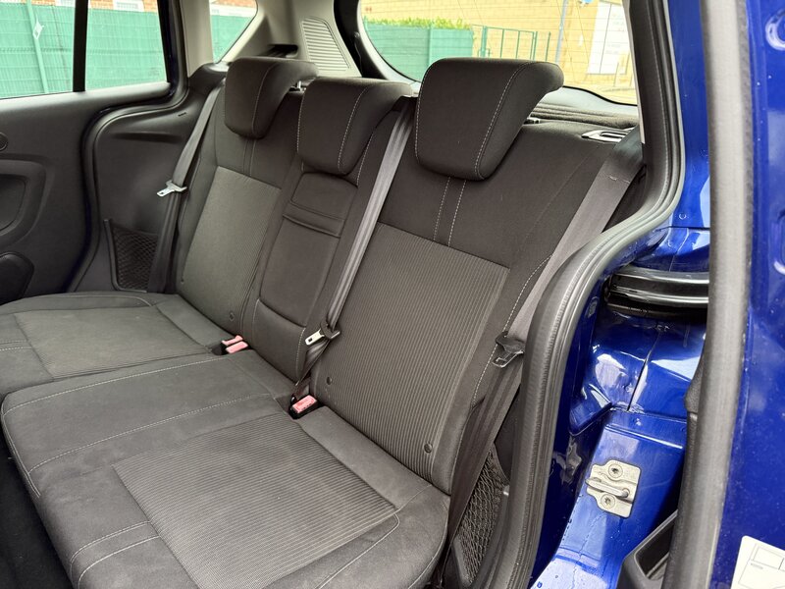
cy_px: 294
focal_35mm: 24
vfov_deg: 56.8
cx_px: 392
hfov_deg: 71.6
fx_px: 544
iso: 320
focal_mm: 6.76
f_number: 1.78
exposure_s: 1/60
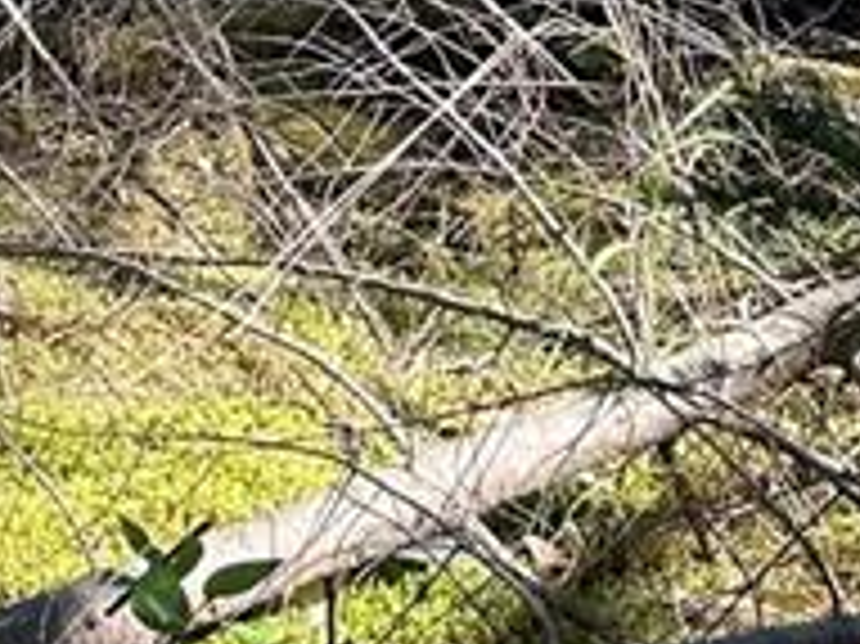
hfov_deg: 13.7
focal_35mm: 129
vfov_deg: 11.1
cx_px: -684
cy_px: -234
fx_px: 3203
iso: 80
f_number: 1.78
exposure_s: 1/927
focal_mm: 6.86
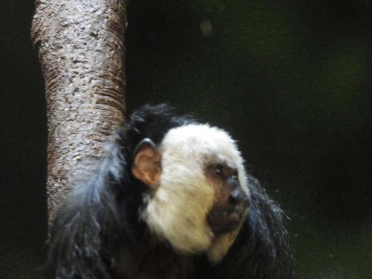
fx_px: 6985
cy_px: 140
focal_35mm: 650
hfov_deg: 3.1
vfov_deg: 2.3
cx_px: 186
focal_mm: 117
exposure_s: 1/20
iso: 900
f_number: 5
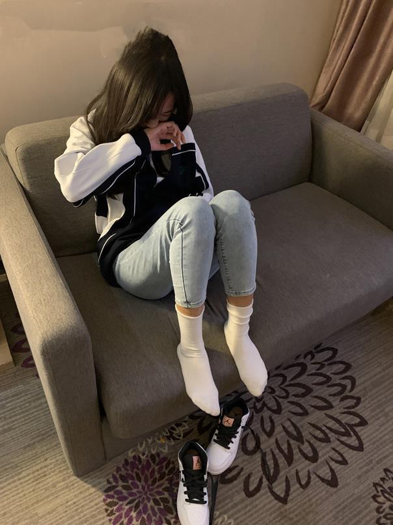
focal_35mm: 26
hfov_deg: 53.0
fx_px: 394
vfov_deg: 67.3
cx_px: 196
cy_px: 262
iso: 800
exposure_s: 1/25
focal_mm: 4.25
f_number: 1.8
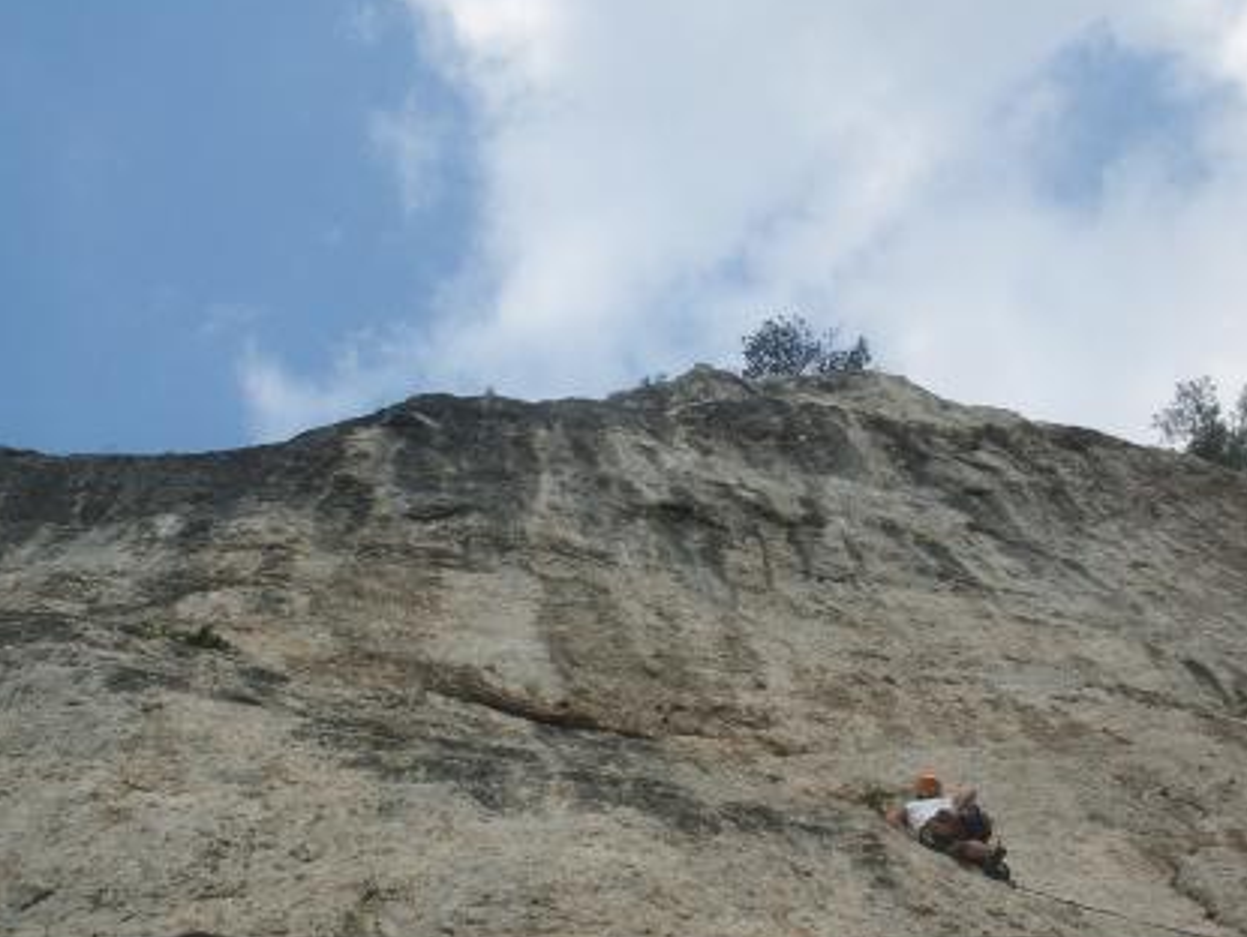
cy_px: 640
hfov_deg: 33.7
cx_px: 502
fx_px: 2055
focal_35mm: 57
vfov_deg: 25.5
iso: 50
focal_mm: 7.7
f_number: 7.1
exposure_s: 1/125
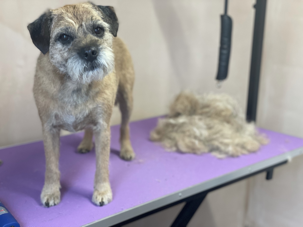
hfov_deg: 36.8
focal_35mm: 52
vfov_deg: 28.0
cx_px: 152
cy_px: 114
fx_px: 455
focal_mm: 6
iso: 200
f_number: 2
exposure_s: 1/100
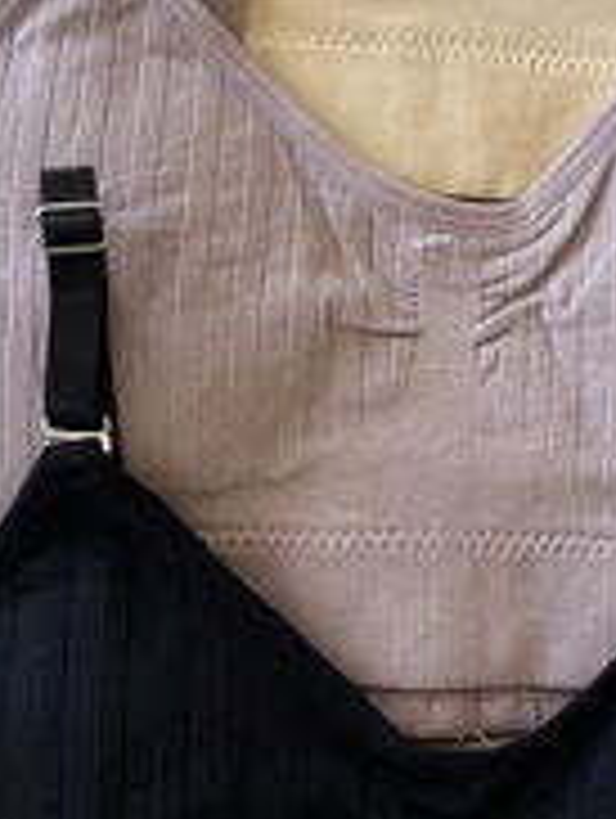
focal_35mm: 76
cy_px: 254
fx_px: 1799
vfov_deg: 25.5
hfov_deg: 19.4
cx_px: 382
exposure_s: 1/177
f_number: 1.6
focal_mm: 5.1
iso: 40
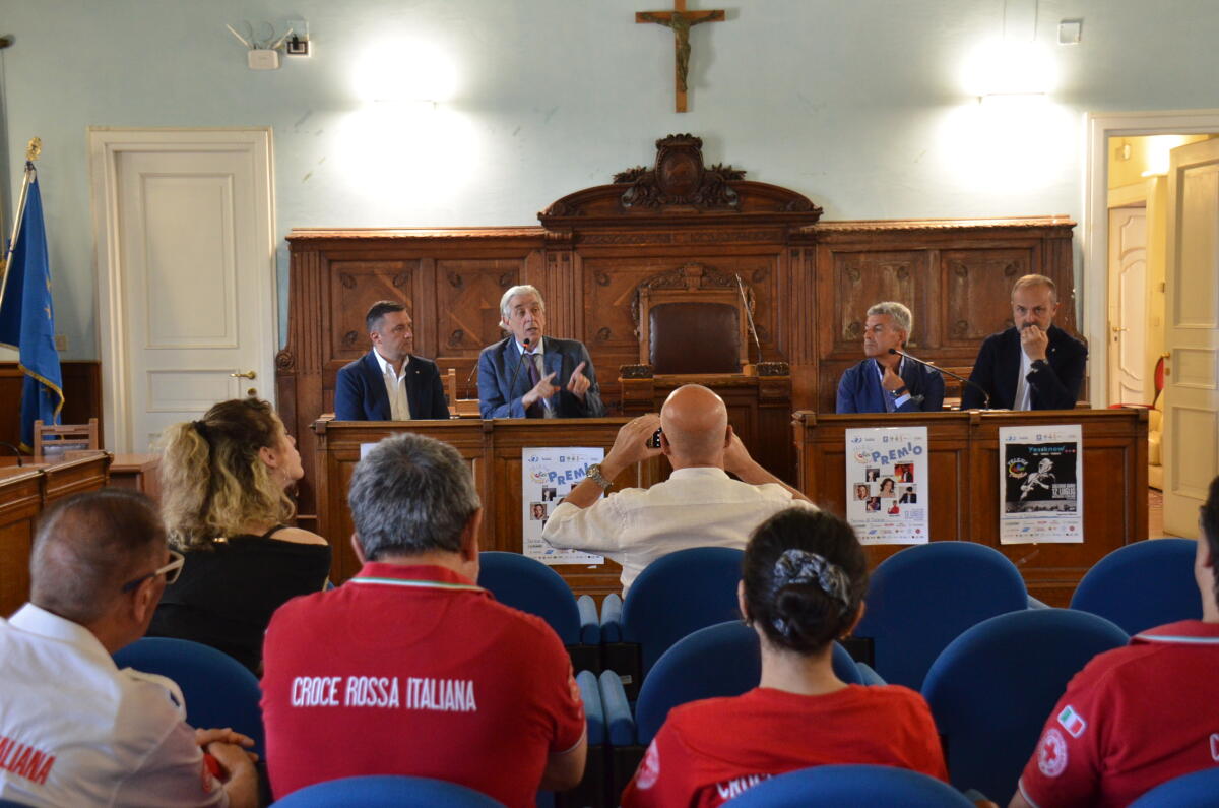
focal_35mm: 45
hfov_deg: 43.7
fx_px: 1521
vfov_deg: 29.7
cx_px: 610
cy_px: 404
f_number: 4.2
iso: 1600
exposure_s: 1/60
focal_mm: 30
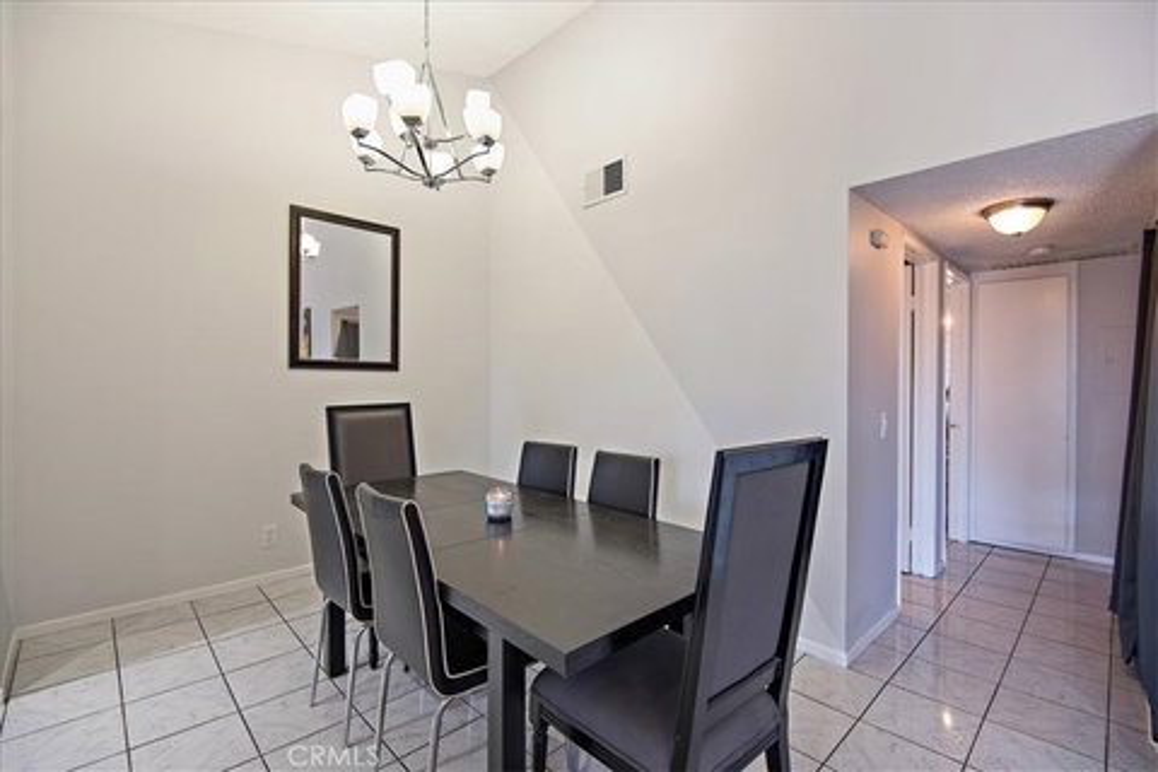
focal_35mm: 16
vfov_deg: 73.7
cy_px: 386
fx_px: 515
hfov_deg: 96.7
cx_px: 579
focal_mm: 16
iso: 320
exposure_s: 1/20
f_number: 5
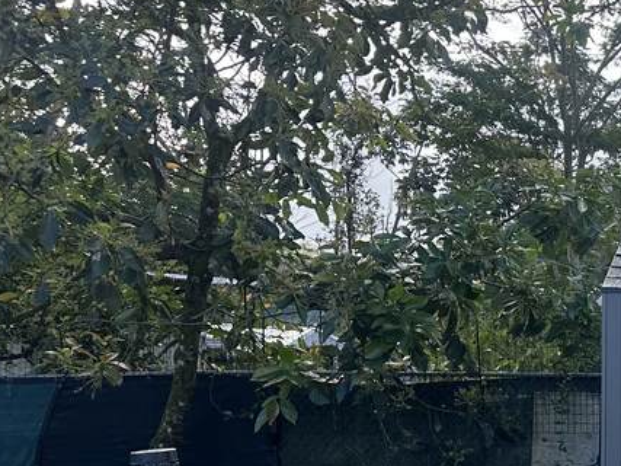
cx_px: 870
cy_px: 379
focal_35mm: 72
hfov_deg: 23.1
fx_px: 1291
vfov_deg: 20.2
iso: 80
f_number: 1.78
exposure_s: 1/1062
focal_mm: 6.86
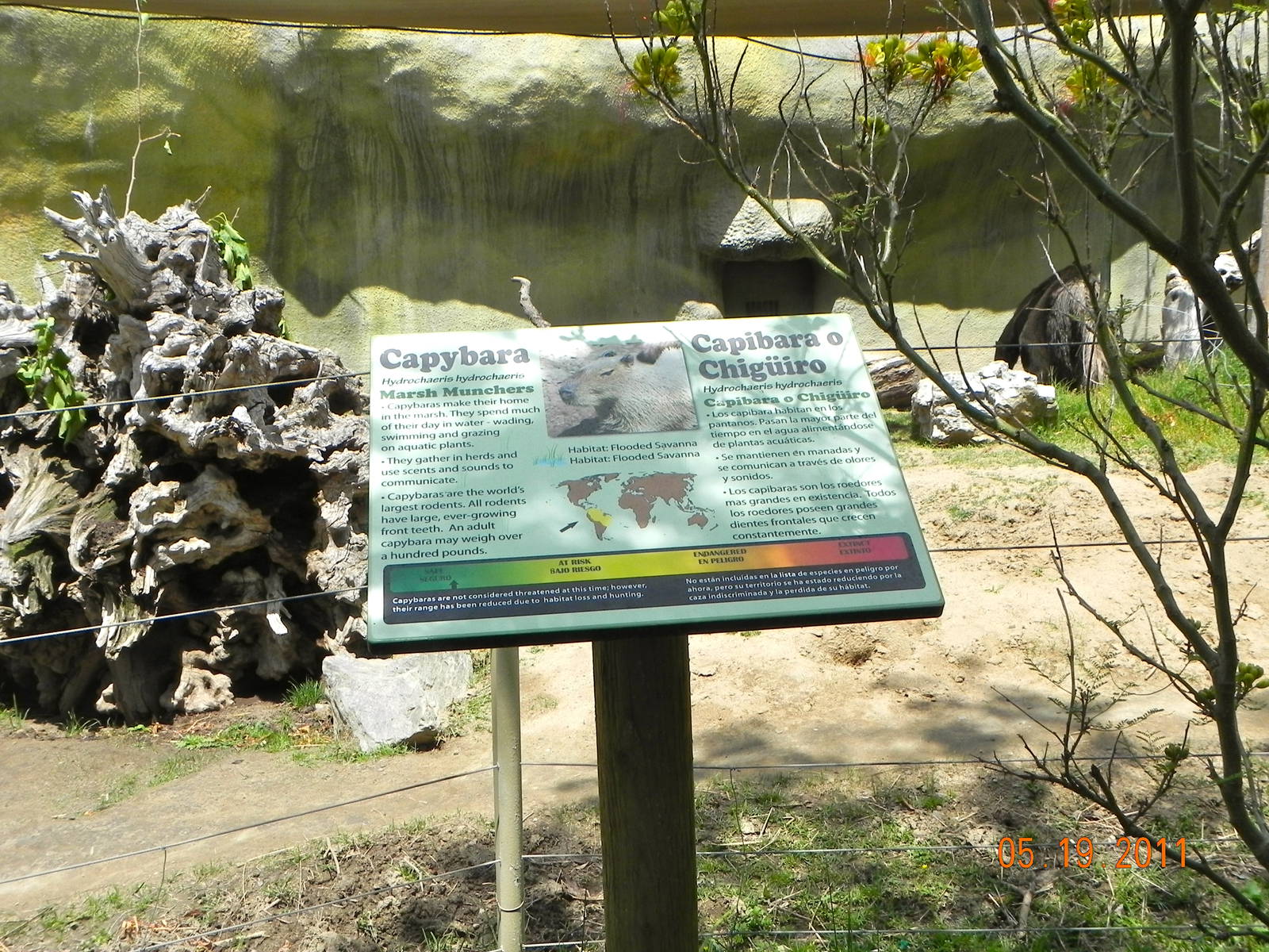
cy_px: 476
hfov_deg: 45.8
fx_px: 1503
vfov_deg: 35.1
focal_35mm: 41
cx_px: 634
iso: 160
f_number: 7.1
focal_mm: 7.3
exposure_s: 1/365
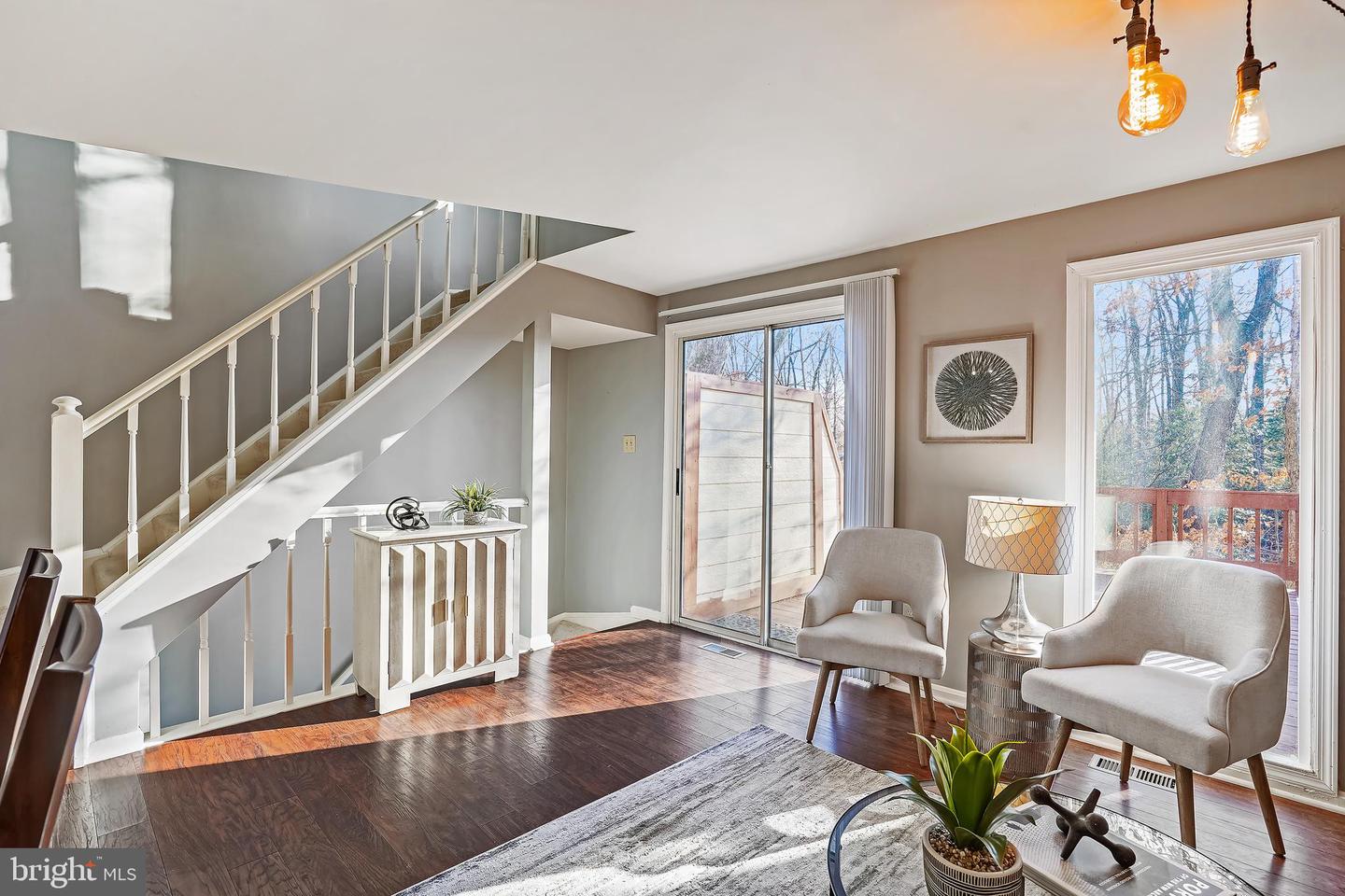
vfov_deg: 73.7
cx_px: 672
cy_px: 448
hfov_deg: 96.7
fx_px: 598
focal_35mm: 16
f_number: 8
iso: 100
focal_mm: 16
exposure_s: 1/20
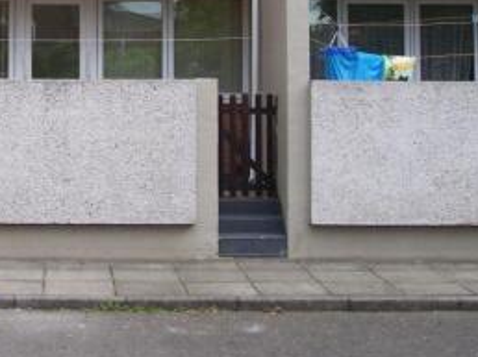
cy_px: -29
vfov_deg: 16.6
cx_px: 48
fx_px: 1186
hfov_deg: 22.2
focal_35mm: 86
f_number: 4.8
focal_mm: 8
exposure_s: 1/250
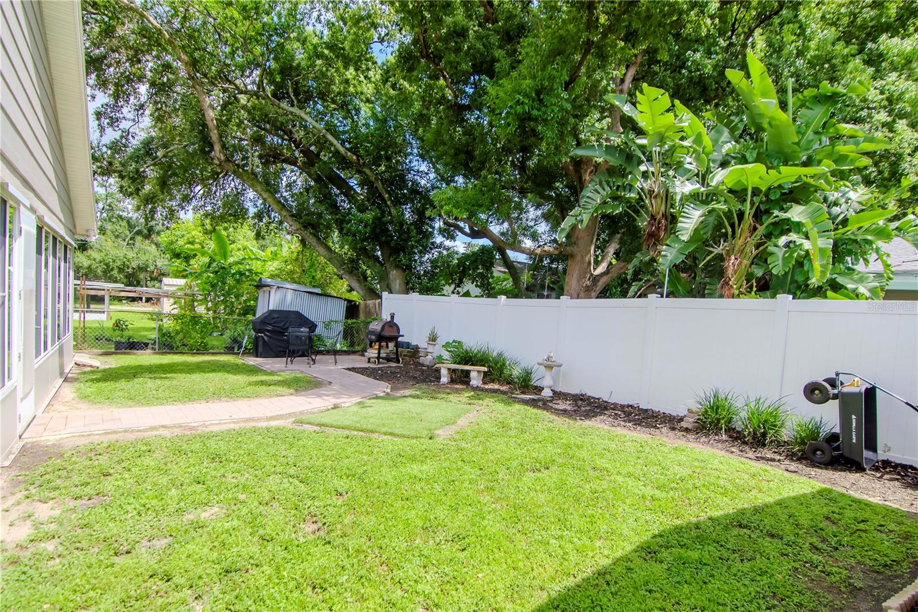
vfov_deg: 72.0
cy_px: 306
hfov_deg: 95.0
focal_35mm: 16
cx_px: 459
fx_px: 421
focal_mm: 11
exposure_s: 1/1250
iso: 400
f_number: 5
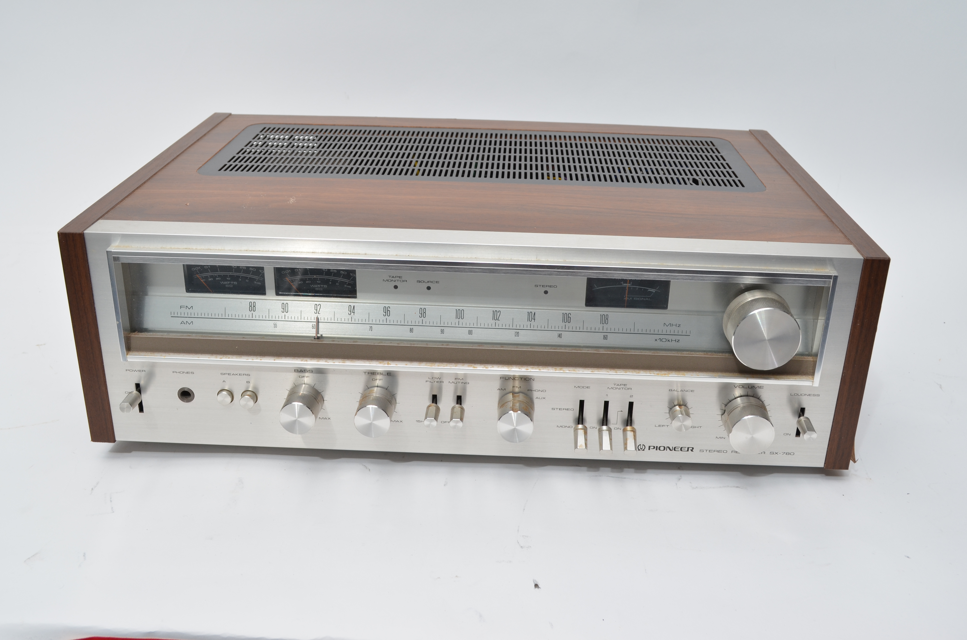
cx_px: 484
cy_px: 320
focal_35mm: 36
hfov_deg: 53.2
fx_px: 965
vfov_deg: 36.7
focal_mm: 24
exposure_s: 1/125
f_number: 8
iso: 250
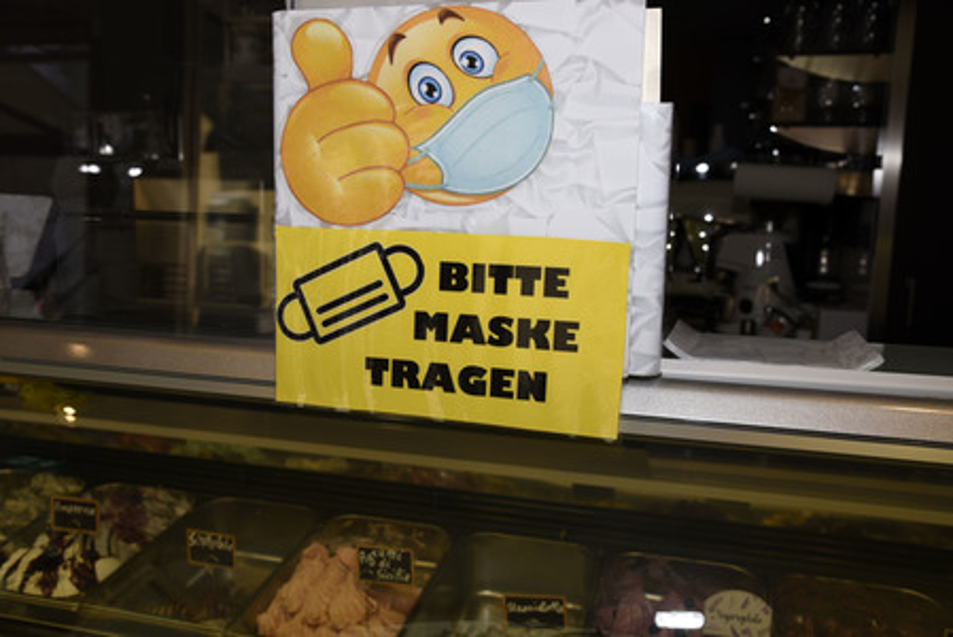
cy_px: 318
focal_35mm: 32
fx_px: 848
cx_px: 476
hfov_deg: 58.7
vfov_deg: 41.2
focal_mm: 32
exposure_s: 1/125
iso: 250
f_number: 6.3
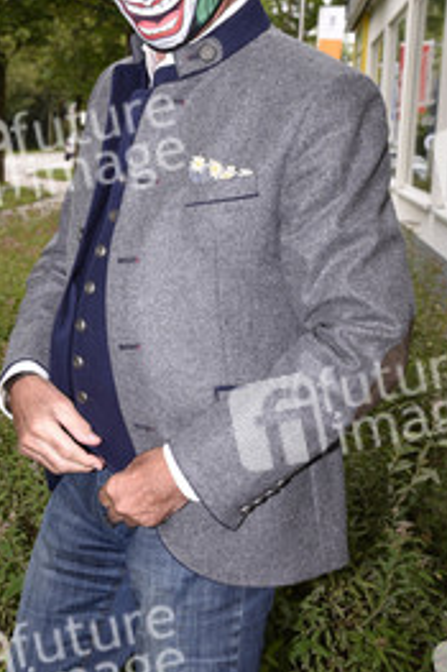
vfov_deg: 30.0
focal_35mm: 67
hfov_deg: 20.2
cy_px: 284
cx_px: 128
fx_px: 1249
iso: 200
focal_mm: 44
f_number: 8
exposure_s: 1/160
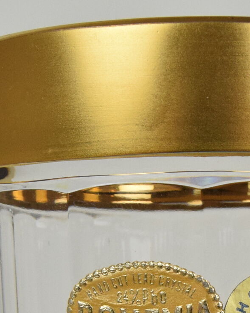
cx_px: 200
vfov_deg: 18.1
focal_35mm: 103
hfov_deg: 14.9
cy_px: 327
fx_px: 953
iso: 1600
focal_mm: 18
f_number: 9
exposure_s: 1/320
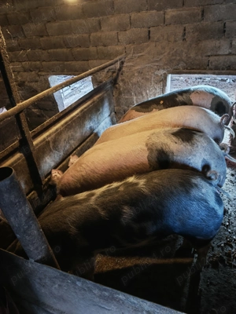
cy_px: 157
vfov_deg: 71.6
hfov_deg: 56.8
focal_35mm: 24
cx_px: 118
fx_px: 218
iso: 320
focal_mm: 6.83
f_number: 2
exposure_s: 1/25
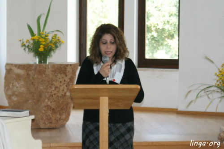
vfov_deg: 13.0
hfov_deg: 19.5
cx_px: 112
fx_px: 653
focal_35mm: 105
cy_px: 74
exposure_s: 1/125
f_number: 5.6
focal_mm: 70
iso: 400
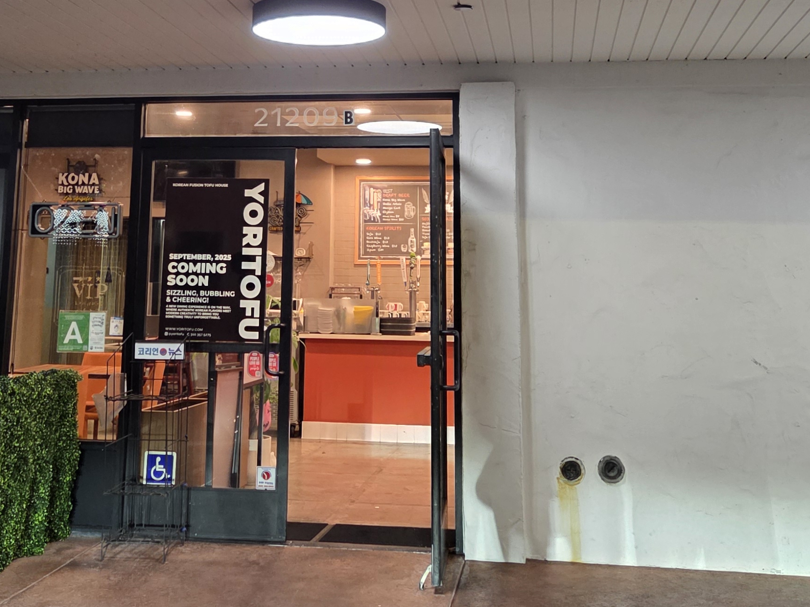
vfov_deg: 26.3
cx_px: 348
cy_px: 27
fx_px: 1240
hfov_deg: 36.1
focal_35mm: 53
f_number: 1.8
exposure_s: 1/120
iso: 500
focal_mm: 5.4
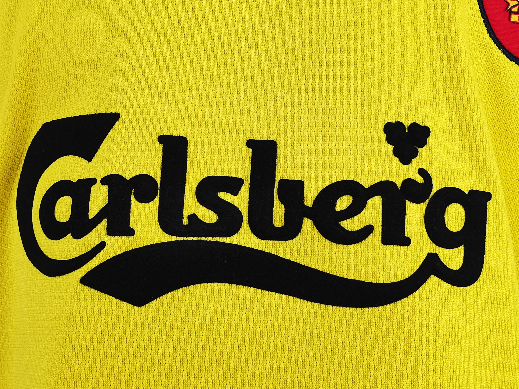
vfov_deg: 28.6
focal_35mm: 51
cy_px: 194
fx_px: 765
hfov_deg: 37.5
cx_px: 260
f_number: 1.8
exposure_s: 1/60
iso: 80
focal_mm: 5.58
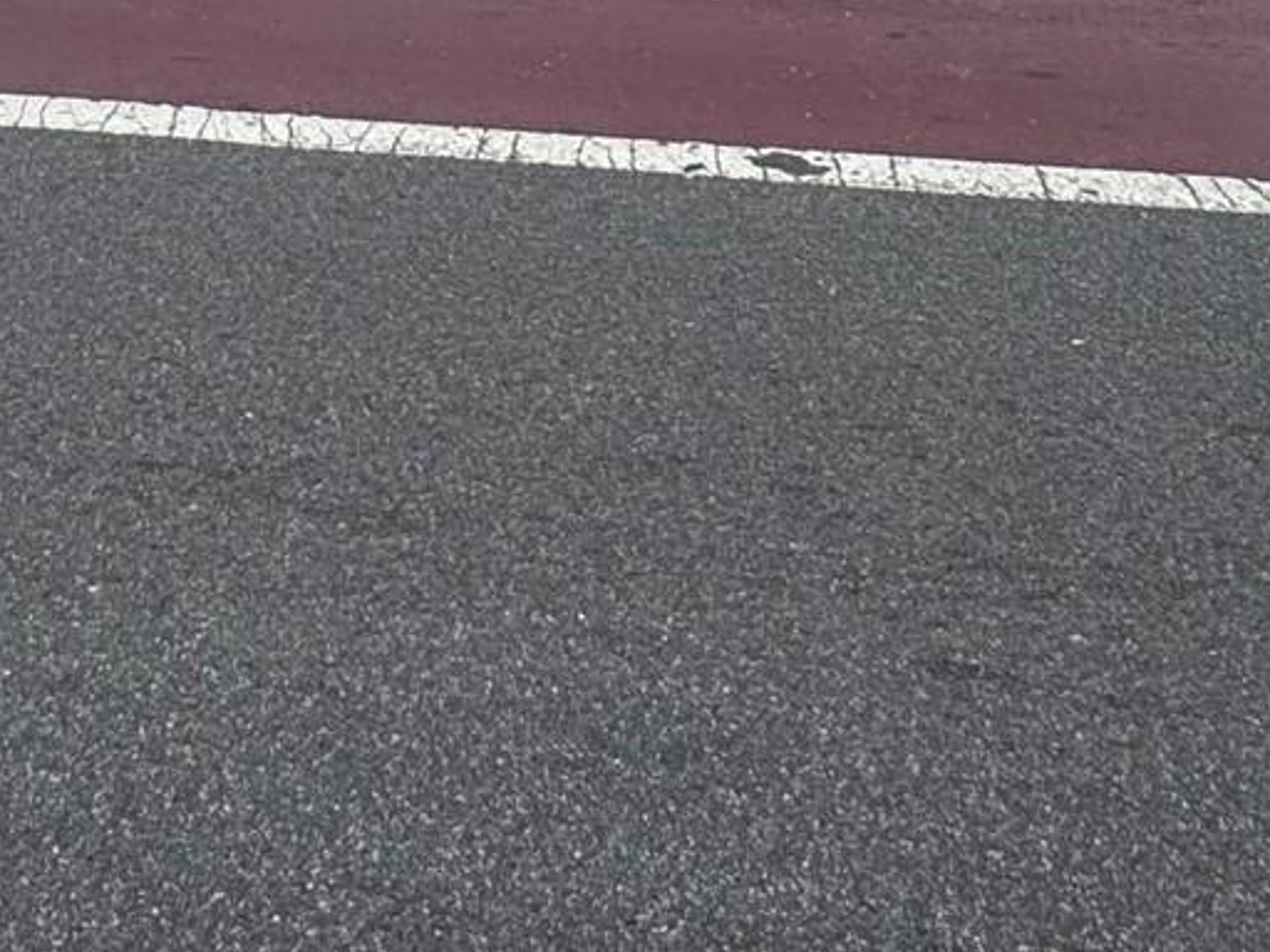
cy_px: -774
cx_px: 568
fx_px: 2055
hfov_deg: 34.3
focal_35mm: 56
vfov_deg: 19.4
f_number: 2.2
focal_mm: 2.22
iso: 40
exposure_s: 1/727
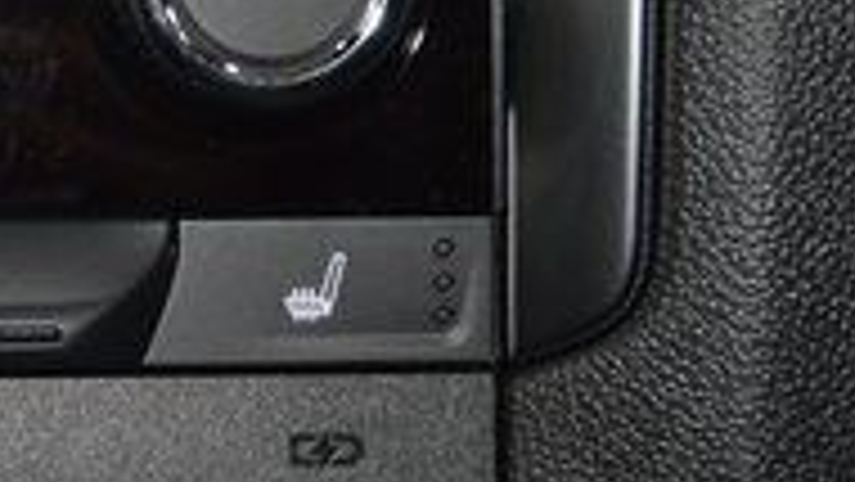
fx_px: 3714
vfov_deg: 7.4
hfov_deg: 12.7
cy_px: 79
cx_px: -225
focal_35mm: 164
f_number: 4
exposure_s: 1/20
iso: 500
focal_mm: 31
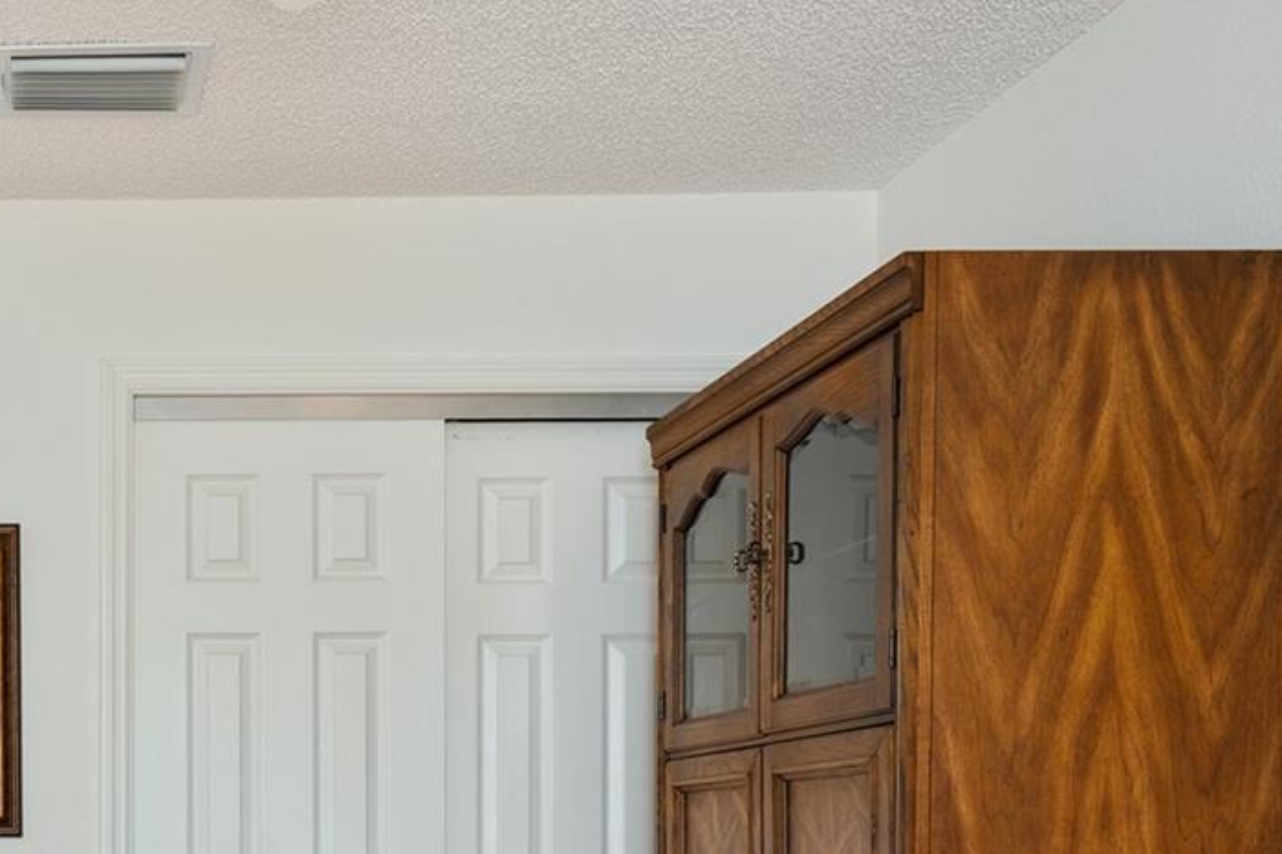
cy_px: 947
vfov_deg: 25.9
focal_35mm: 48
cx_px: -48
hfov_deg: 36.3
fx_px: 1708
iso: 160
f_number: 6.3
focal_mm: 21
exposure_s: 1/1.25
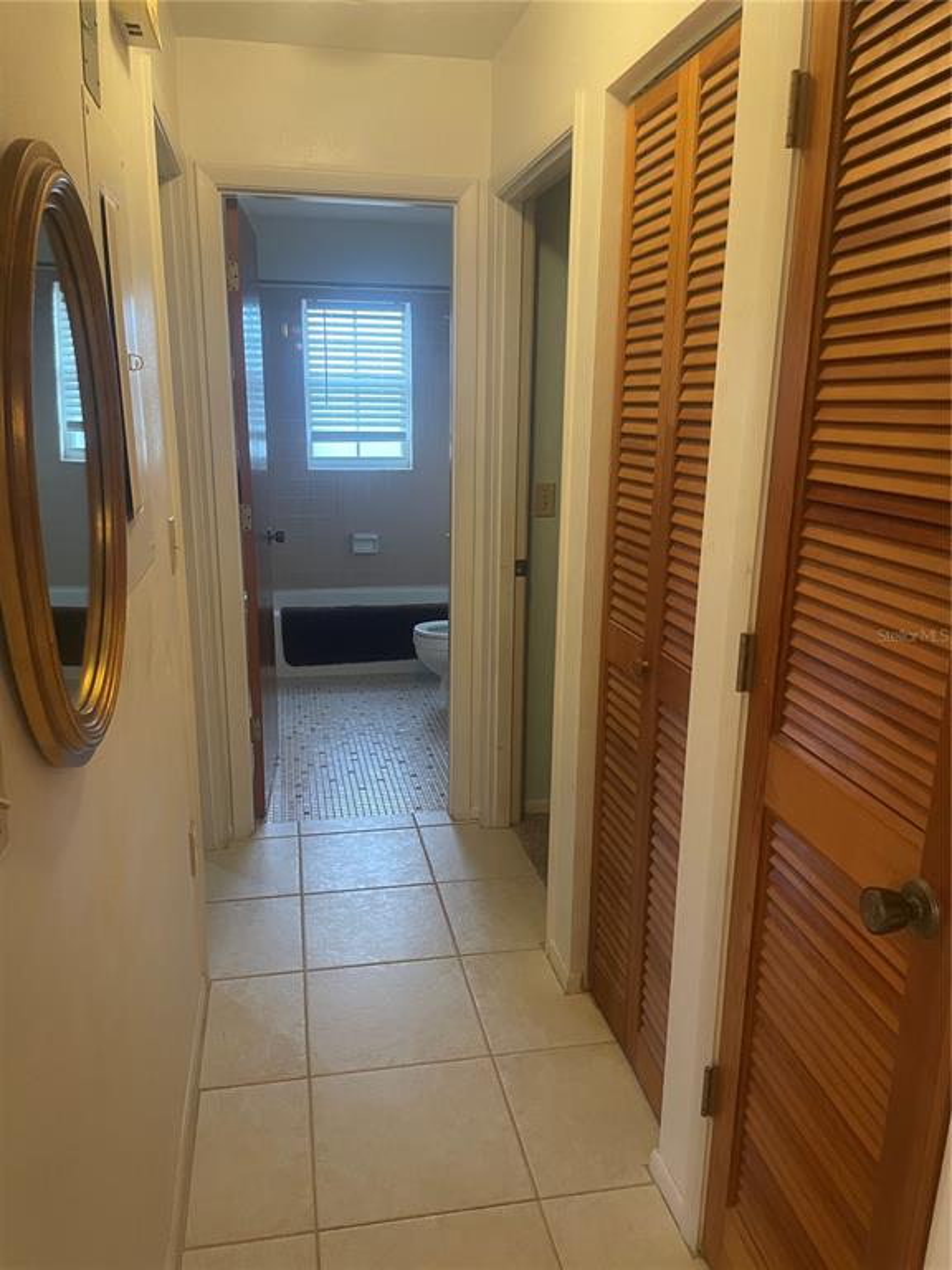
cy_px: 635
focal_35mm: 26
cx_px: 476
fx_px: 953
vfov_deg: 67.3
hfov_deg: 53.1
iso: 250
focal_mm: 4.2
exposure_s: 1/60
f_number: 1.6
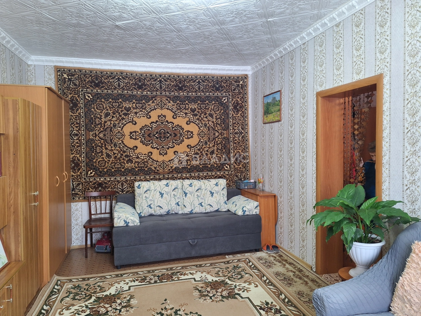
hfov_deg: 73.9
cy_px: 158
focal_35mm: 23
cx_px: 210
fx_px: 280
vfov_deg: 58.9
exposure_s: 1/33
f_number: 1.8
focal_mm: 5.54
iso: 250
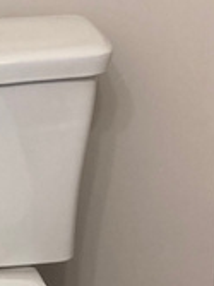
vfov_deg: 15.3
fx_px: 1065
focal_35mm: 129
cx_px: -204
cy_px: 137
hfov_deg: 10.6
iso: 100
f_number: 1.8
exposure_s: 1/60
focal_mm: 3.99
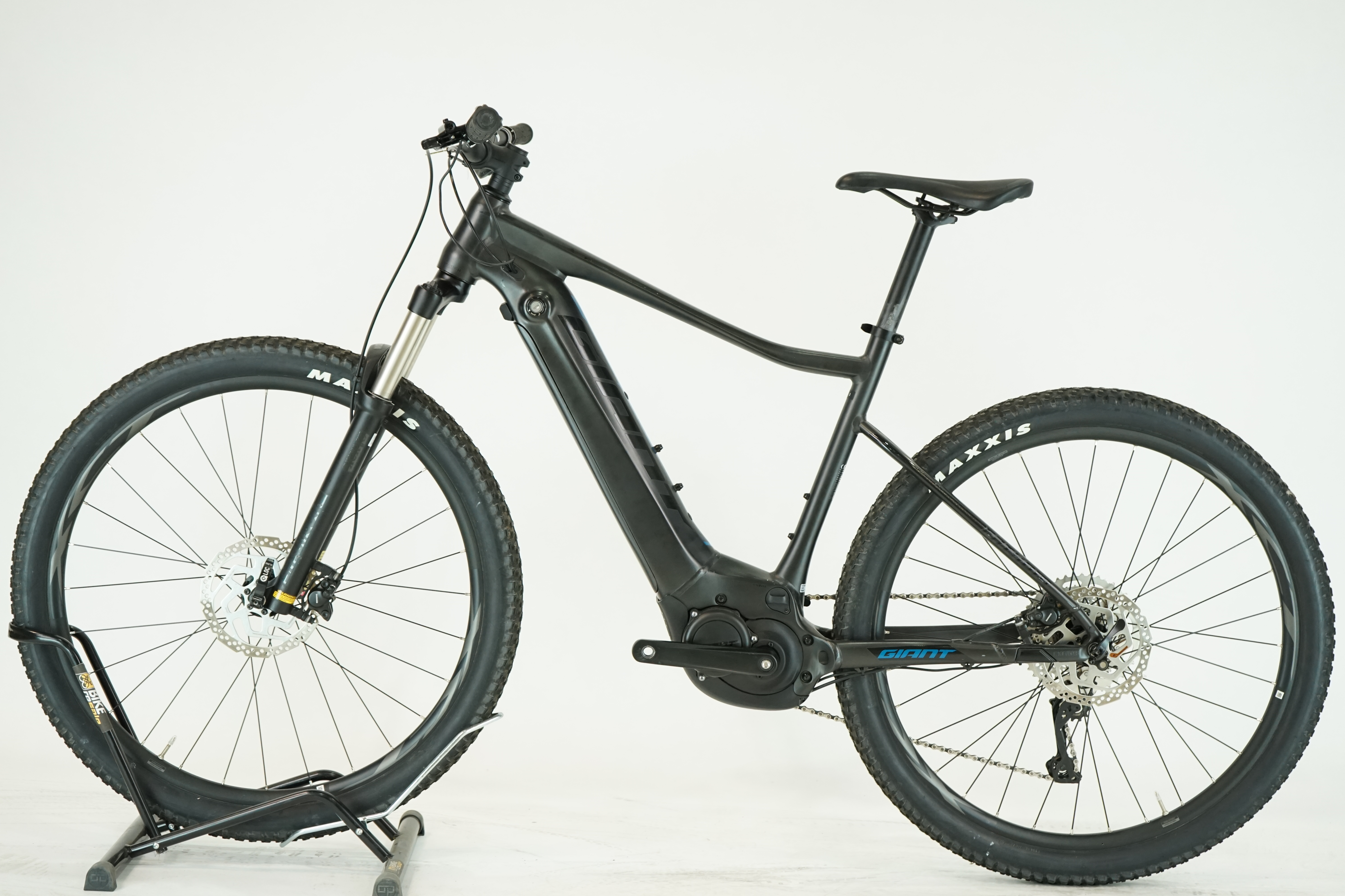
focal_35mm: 62
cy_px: 448
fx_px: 2316
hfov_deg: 32.4
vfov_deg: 21.9
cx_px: 672
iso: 1600
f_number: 5.6
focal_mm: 62
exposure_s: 1/200
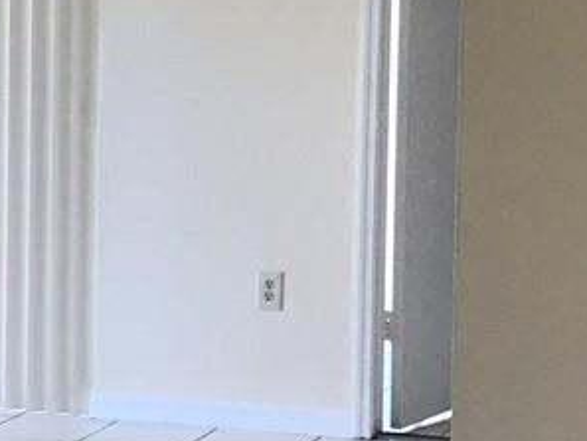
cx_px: 10
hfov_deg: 12.9
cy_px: 180
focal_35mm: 151
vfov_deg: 9.8
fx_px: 2562
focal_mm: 3.99
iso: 25
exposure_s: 1/40
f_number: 1.8
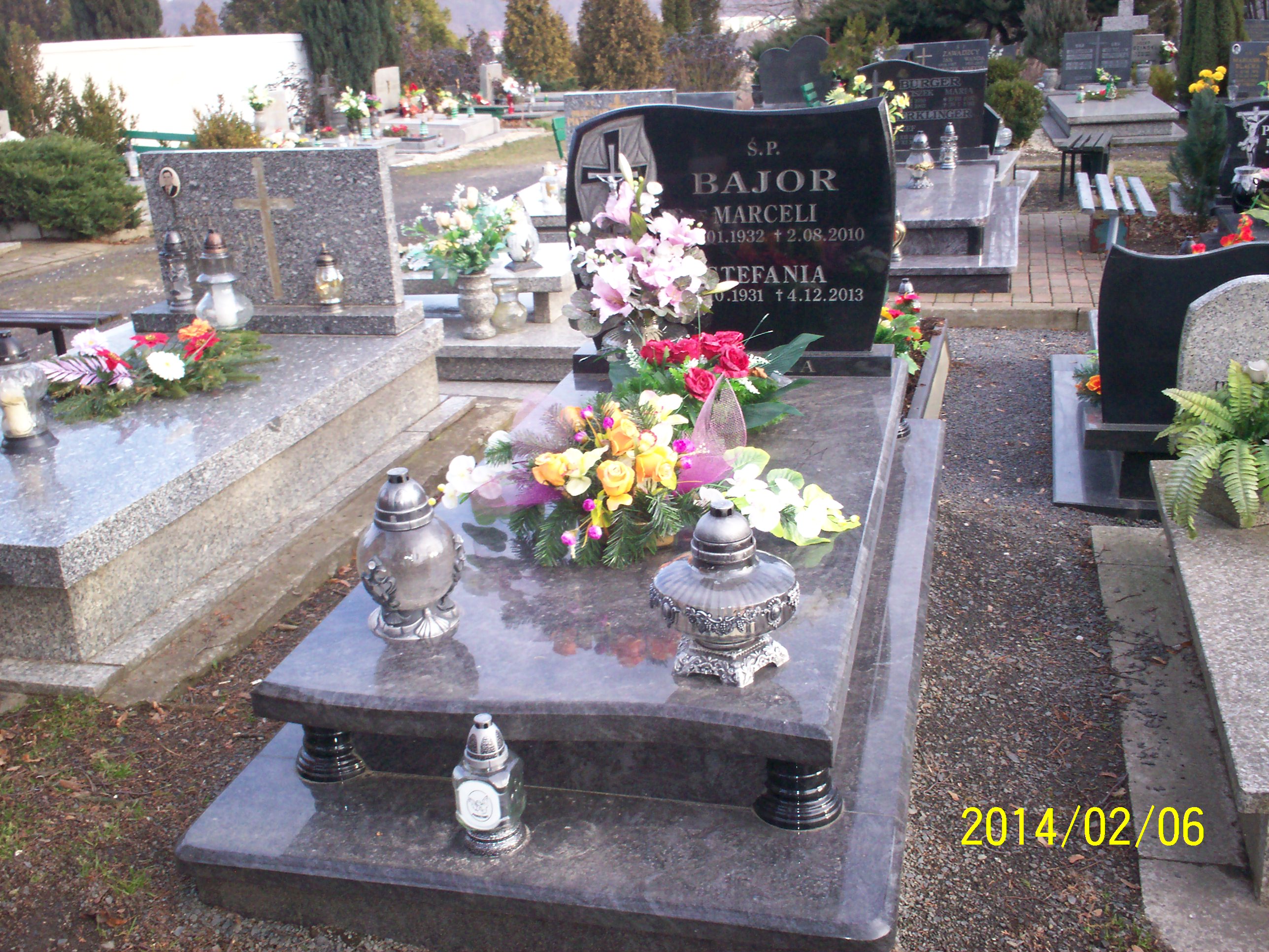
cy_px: 476
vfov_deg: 39.7
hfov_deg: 51.4
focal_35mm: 36
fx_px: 1320
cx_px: 634
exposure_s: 1/60
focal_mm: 6
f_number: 4.5
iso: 140
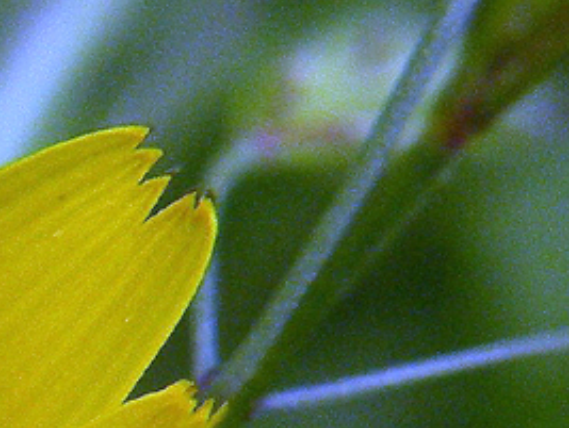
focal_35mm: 335
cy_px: 856
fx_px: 5514
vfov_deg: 4.4
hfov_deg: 5.7
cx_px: -846
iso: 115
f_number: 3.5
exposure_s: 1/59.7
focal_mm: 9.8
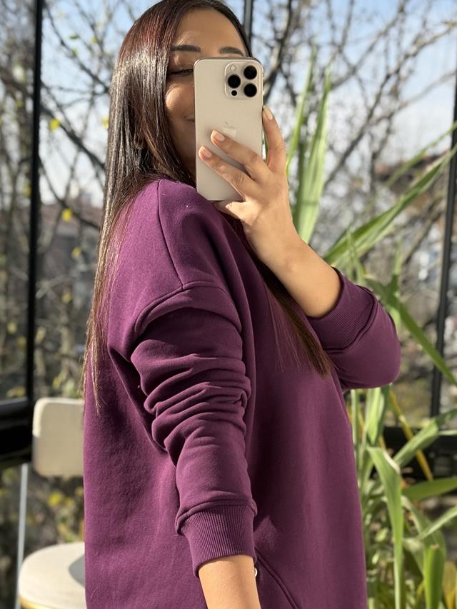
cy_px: 449
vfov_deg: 25.7
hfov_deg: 19.6
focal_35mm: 75
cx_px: 266
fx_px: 1320
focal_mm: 6.76
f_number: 1.78
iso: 80
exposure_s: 1/1027
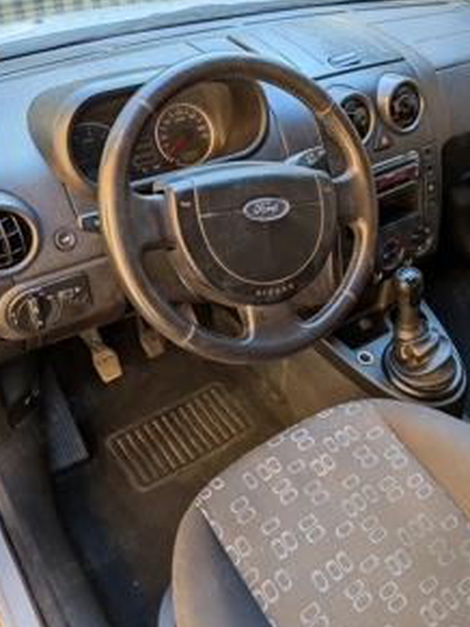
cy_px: 287
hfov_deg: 42.6
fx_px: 598
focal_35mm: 33
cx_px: 293
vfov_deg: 55.3
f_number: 1.7
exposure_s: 1/394
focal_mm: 4.53
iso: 24
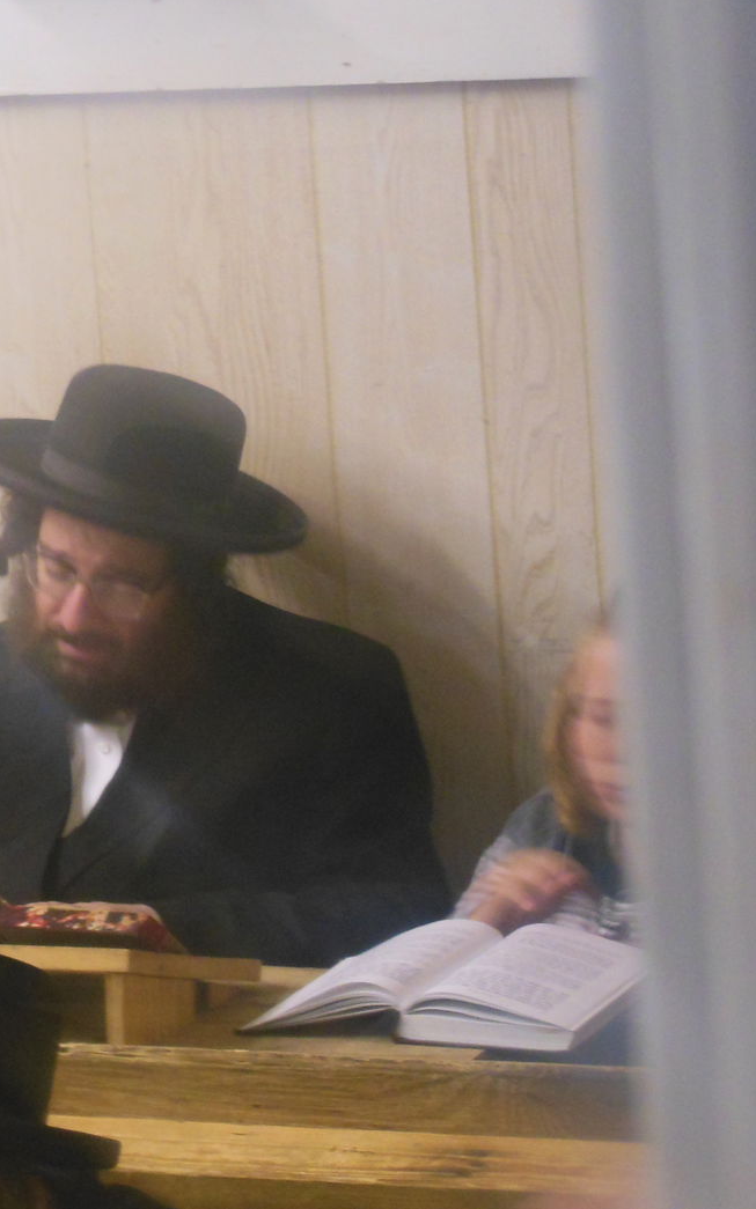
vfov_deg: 10.3
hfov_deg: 6.4
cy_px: 603
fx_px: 6693
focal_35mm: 203
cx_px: -6
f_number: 5.8
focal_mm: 25.5
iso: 800
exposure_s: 1/6
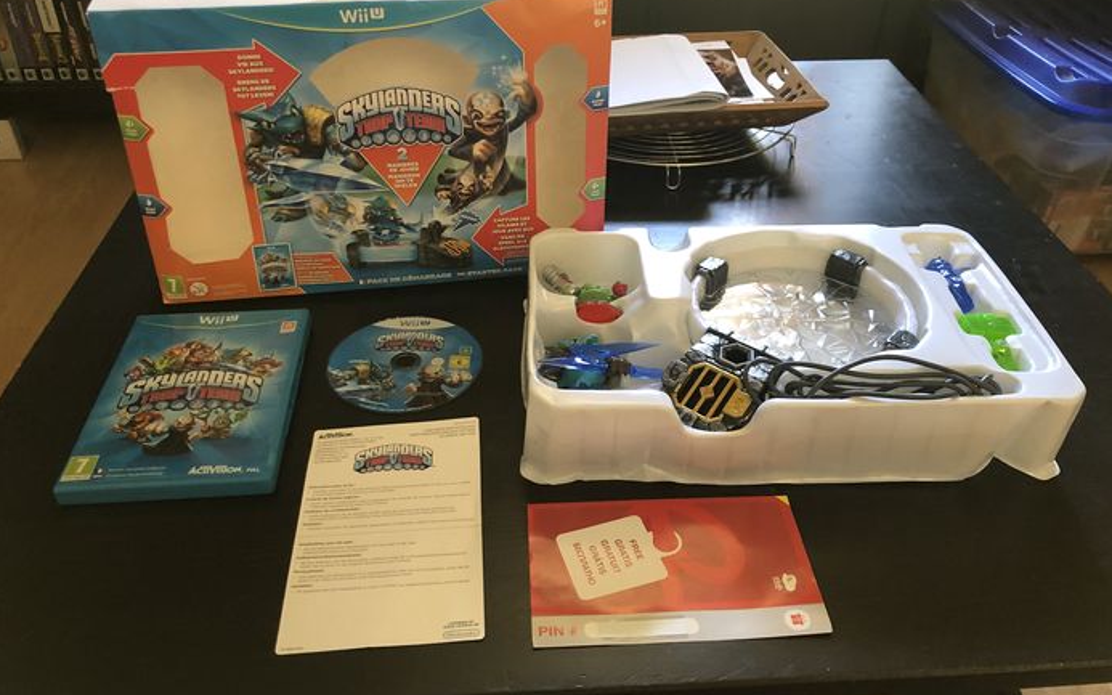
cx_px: 557
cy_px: 320
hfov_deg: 62.9
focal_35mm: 30
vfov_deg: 41.8
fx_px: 909
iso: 100
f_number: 1.8
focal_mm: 4
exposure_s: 1/11
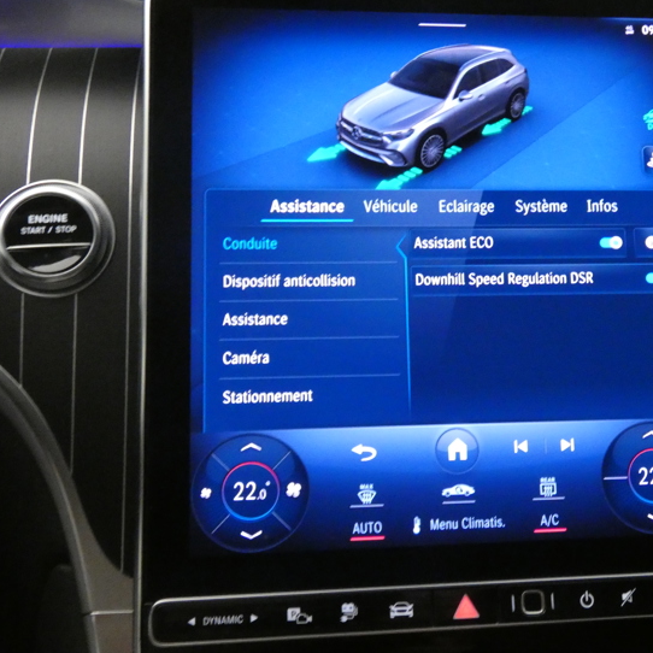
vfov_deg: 36.0
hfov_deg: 35.7
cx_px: 442
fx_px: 1003
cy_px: 302
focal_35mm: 47
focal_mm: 6.5
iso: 1600
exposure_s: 1/20
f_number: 3.5
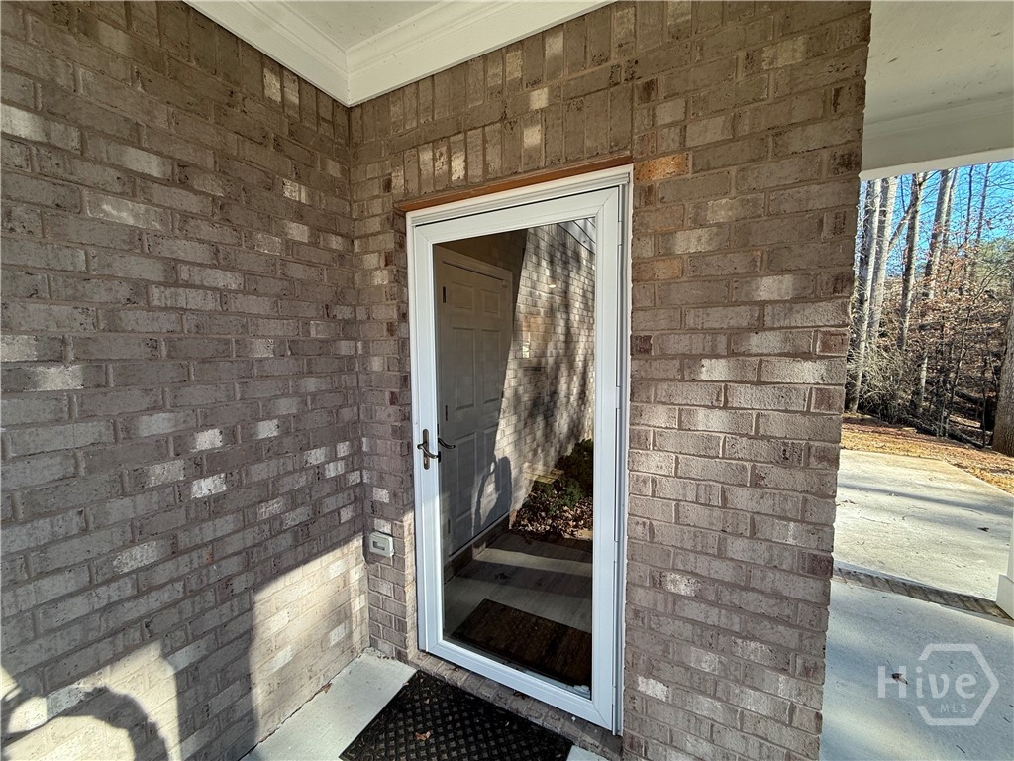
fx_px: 410
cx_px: 507
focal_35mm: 14
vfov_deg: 85.7
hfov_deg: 102.1
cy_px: 380
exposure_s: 1/120
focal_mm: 2.22
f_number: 2.2
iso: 50
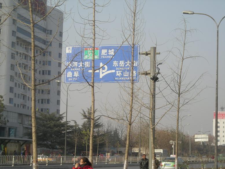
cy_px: 84
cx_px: 112
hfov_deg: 18.7
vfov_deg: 14.1
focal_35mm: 105
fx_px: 683
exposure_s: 1/275
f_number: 4.7
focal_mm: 17.1
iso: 50
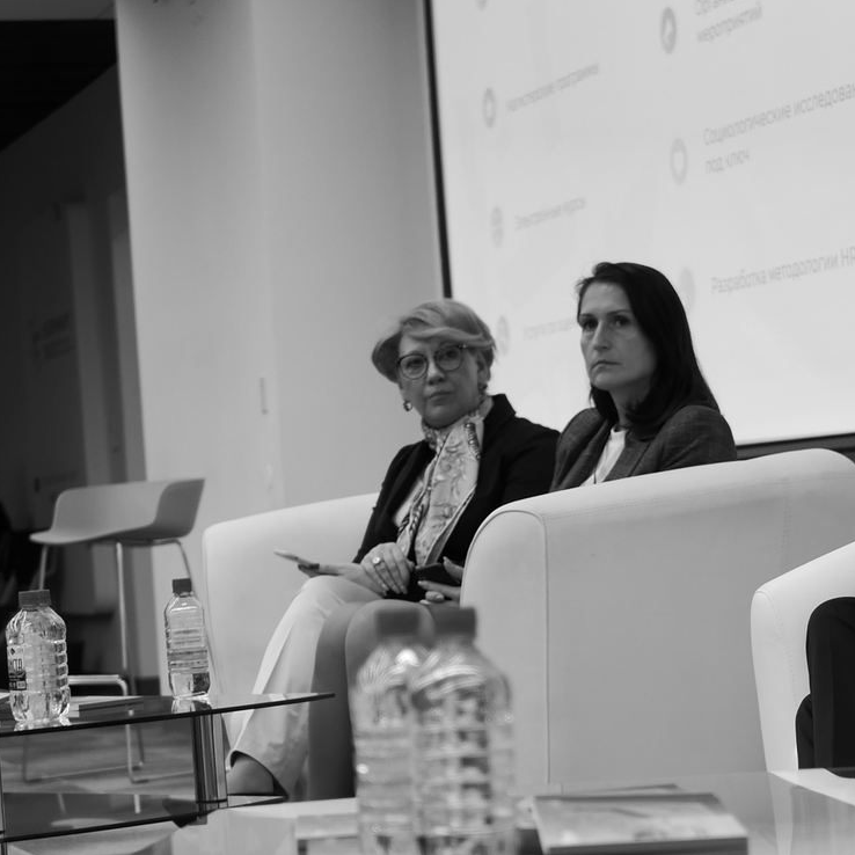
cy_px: 609
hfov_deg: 15.1
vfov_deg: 15.1
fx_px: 3214
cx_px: 653
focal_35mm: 115
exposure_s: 1/400
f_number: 1.7
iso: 200
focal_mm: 25
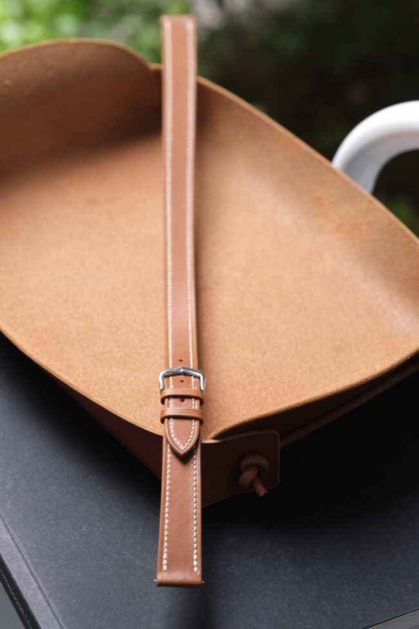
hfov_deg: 15.2
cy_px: 314
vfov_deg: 22.6
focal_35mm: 90
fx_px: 1571
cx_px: 210
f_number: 5
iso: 1000
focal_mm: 60
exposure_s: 1/80
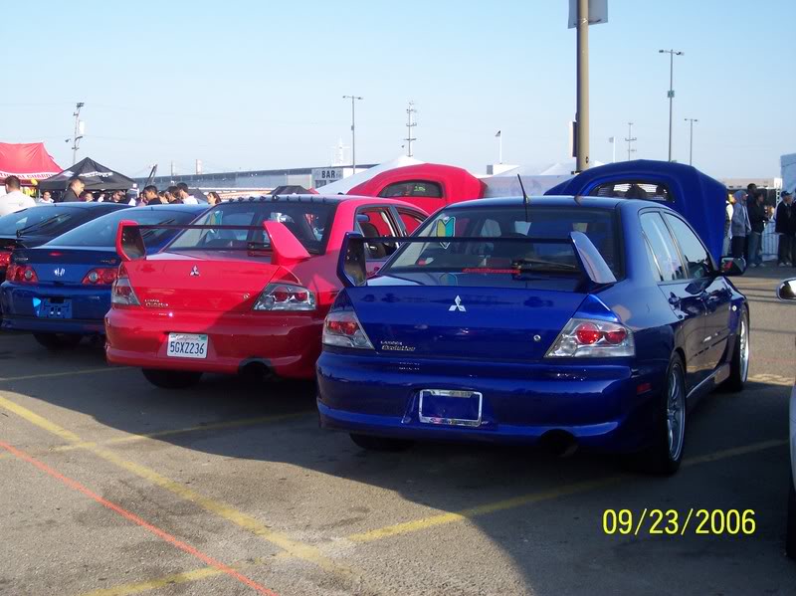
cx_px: 398
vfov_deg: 28.5
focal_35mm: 51
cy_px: 298
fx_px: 1172
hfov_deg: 37.5
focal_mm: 10.7
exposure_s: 1/700
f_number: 3.4
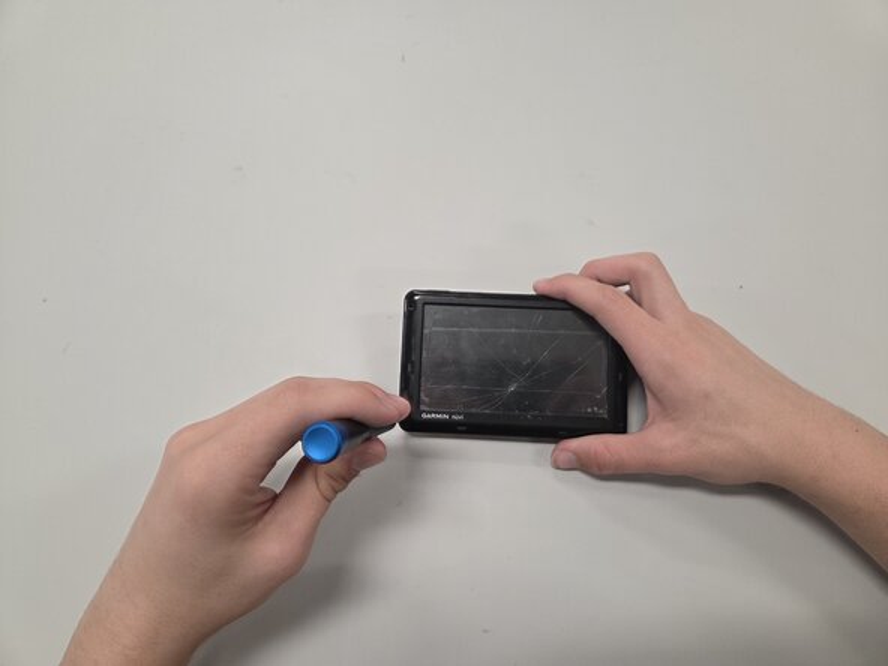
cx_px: 444
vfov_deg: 58.9
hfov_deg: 73.9
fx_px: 590
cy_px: 333
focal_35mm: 23
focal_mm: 5.4
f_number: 1.8
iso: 160
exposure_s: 1/120
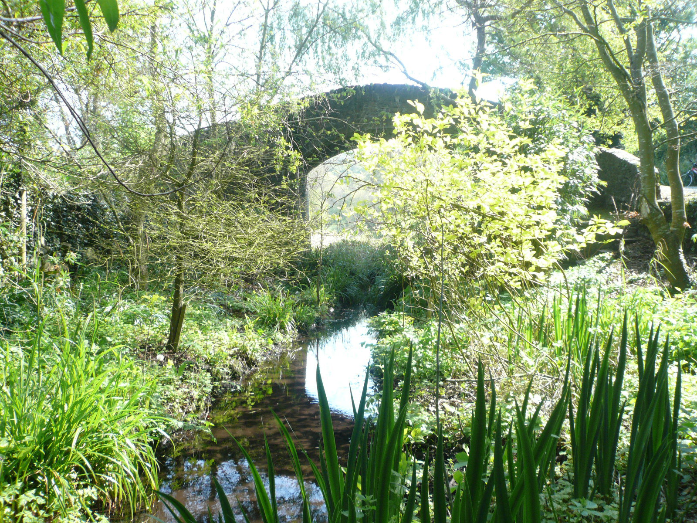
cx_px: 348
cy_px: 262
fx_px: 564
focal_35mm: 28
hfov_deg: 63.4
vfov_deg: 49.7
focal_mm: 4.6
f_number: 2.8
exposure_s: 1/160
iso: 100
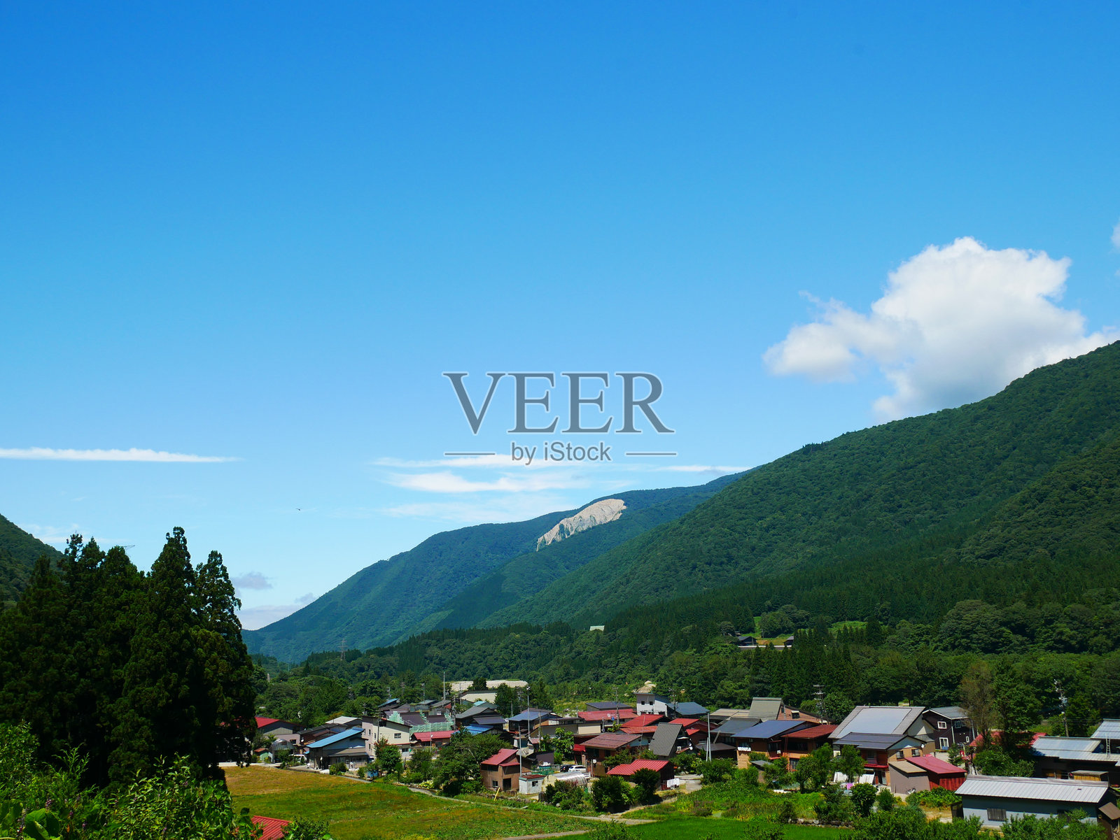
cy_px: 420
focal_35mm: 32
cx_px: 560
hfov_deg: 56.8
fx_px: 1036
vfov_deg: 44.2
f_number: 6.3
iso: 200
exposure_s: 1/320
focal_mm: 16
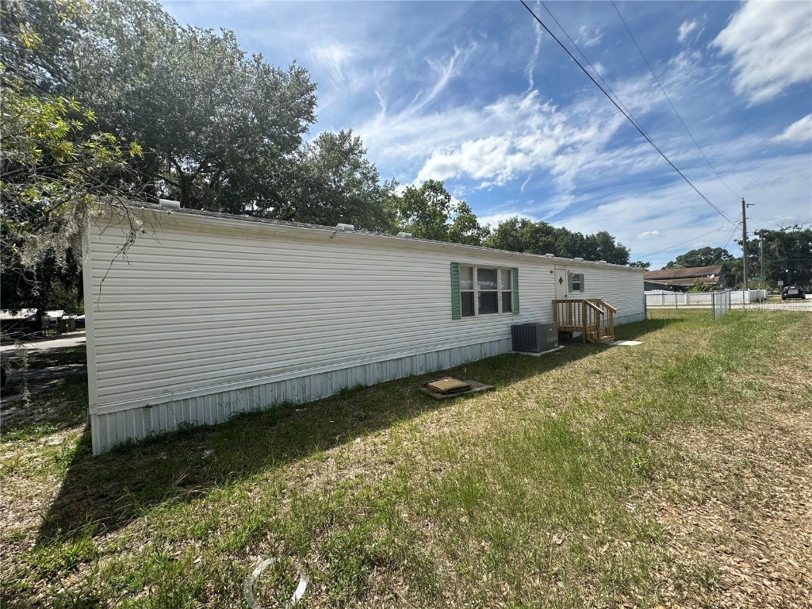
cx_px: 406
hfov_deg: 102.1
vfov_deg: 85.7
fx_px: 328
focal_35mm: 14
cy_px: 304
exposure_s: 1/1575
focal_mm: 2.22
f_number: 2.2
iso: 40
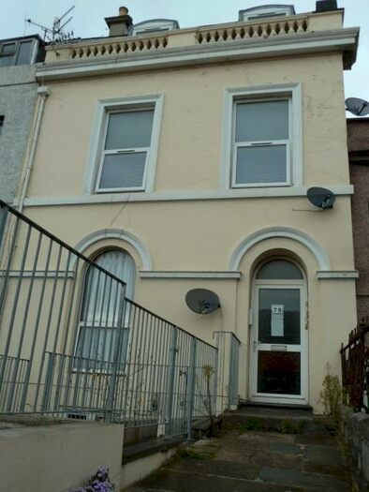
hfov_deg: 44.2
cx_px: 184
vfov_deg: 56.8
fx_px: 455
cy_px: 246
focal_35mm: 32
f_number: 4
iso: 80
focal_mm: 5.3
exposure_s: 1/320
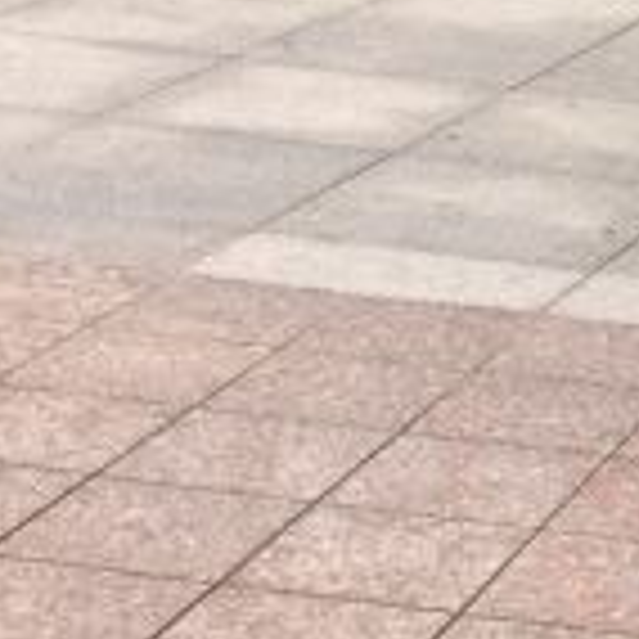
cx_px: 1292
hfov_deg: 9.9
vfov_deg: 9.9
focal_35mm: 164
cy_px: -666
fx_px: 3425
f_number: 2.4
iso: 50
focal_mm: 4.13
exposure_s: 1/889
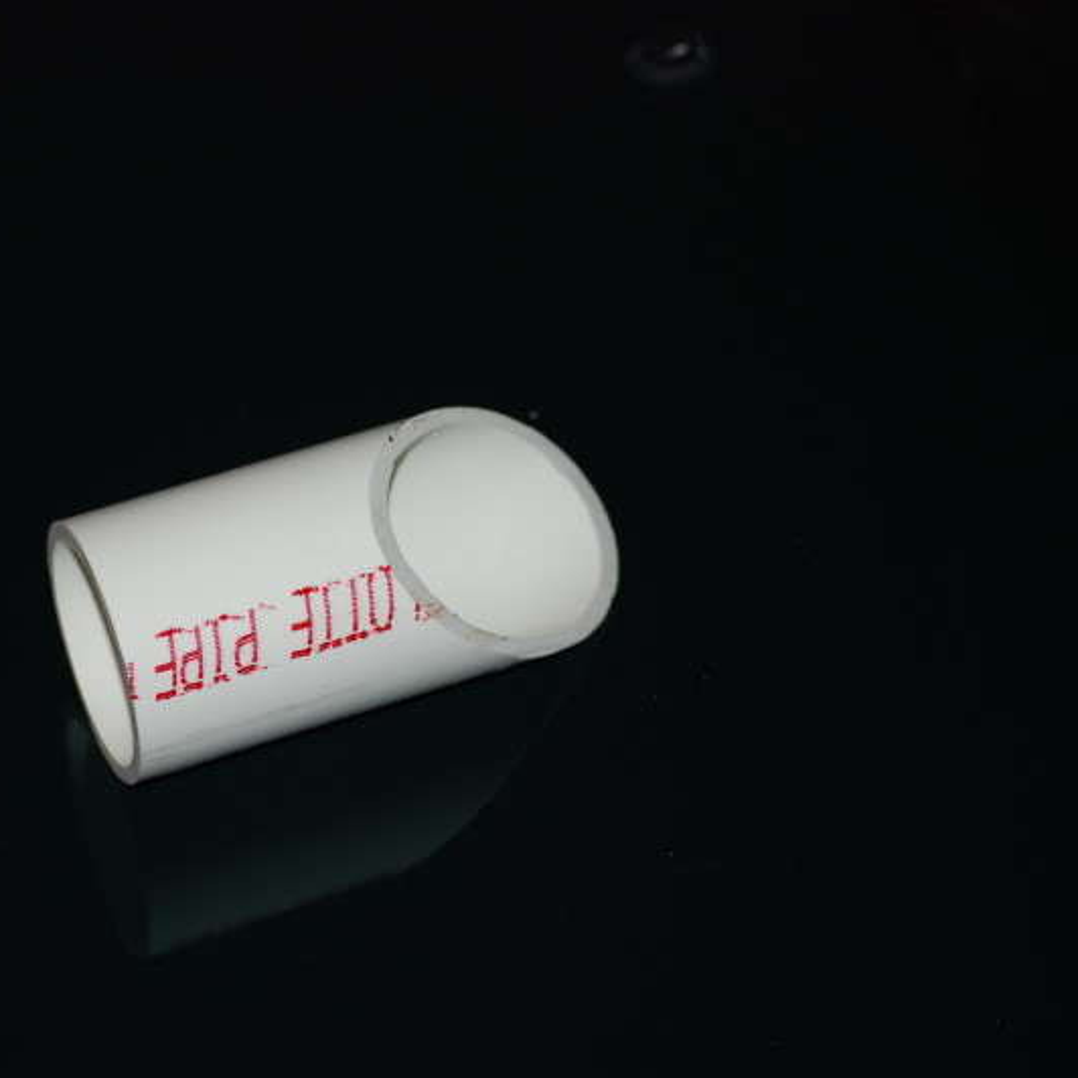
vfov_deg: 16.5
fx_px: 3722
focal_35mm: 106
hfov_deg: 16.4
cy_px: 542
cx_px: 332
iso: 320
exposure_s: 1/60
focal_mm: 55
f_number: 4
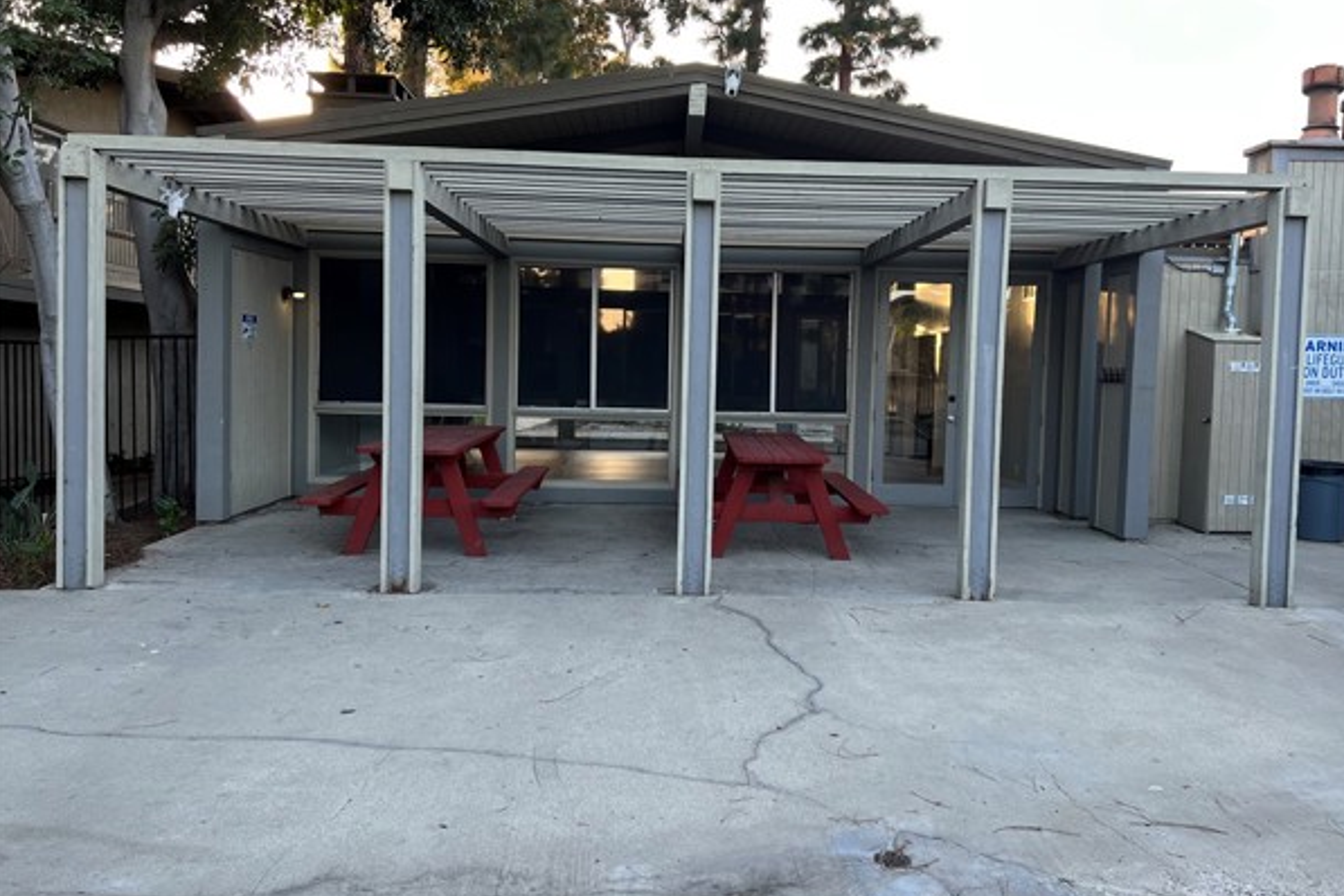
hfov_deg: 63.6
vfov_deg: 44.9
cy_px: 423
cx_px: 716
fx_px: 1083
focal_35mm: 29
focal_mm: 5.7
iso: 40
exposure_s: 1/172
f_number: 1.5
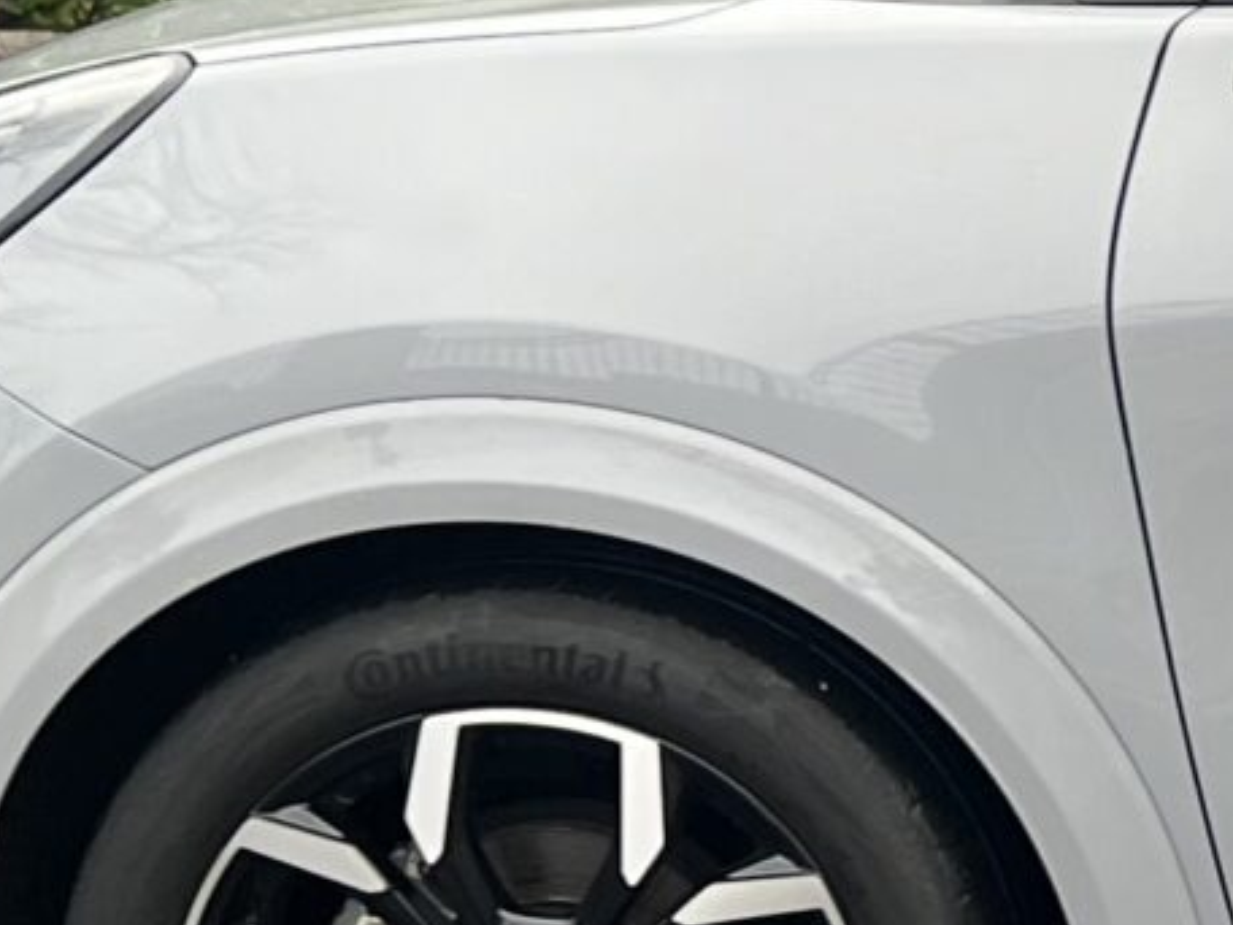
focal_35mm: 146
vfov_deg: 10.2
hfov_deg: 12.0
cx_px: 2474
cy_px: 406
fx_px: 5200
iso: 80
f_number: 1.5
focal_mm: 5.7
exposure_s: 1/121
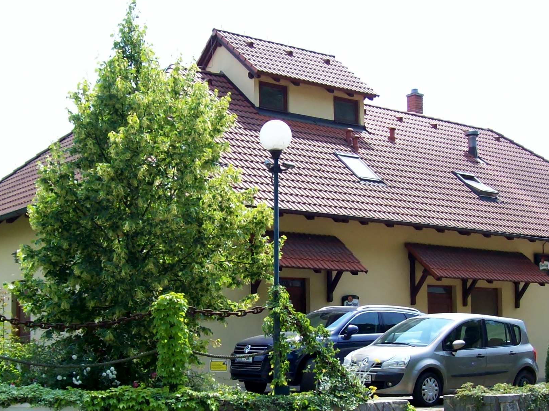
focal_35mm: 63
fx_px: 999
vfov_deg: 23.2
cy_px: 280
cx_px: 266
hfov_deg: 30.7
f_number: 2.7
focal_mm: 6
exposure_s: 1/541
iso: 80
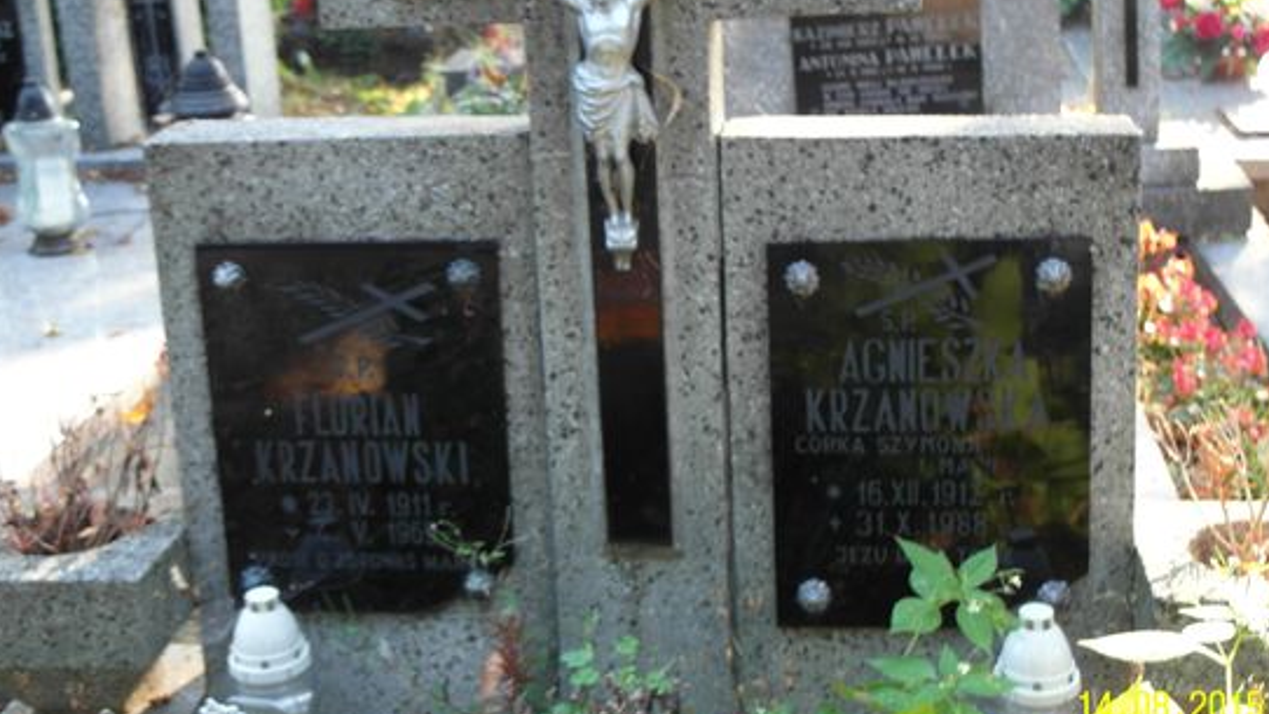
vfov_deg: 22.2
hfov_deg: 38.5
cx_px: 620
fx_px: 1817
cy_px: 262
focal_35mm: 54
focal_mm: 9.1
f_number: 3.2
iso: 100
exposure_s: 1/60
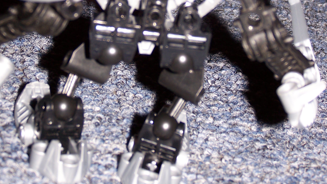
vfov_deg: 10.1
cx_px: 163
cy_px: 17
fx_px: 1041
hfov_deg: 17.9
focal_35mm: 120
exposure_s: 1/90
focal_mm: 13.7
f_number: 3.2
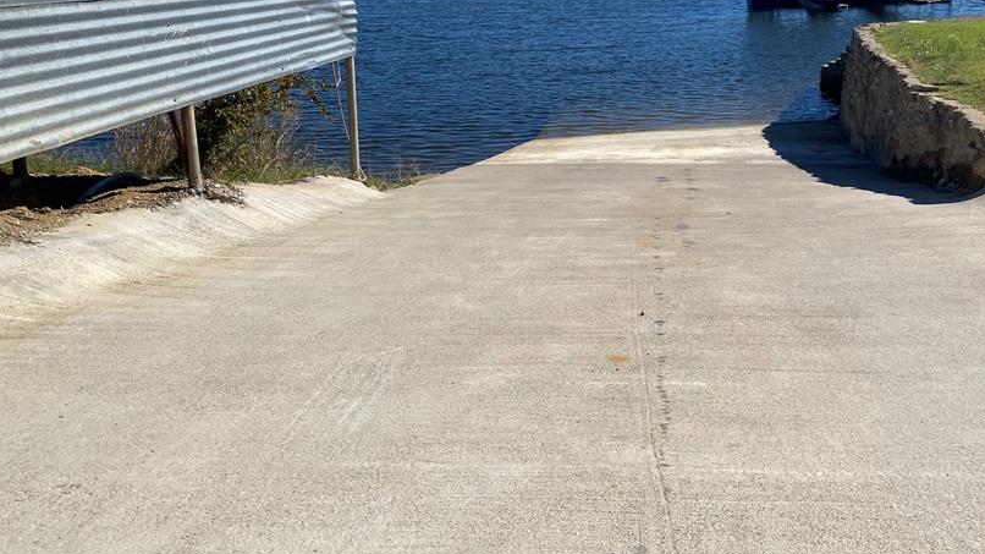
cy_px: 110
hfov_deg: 54.8
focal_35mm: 36
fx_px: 940
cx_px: 606
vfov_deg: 31.9
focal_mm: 4.25
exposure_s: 1/4808
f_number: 1.8
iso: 32
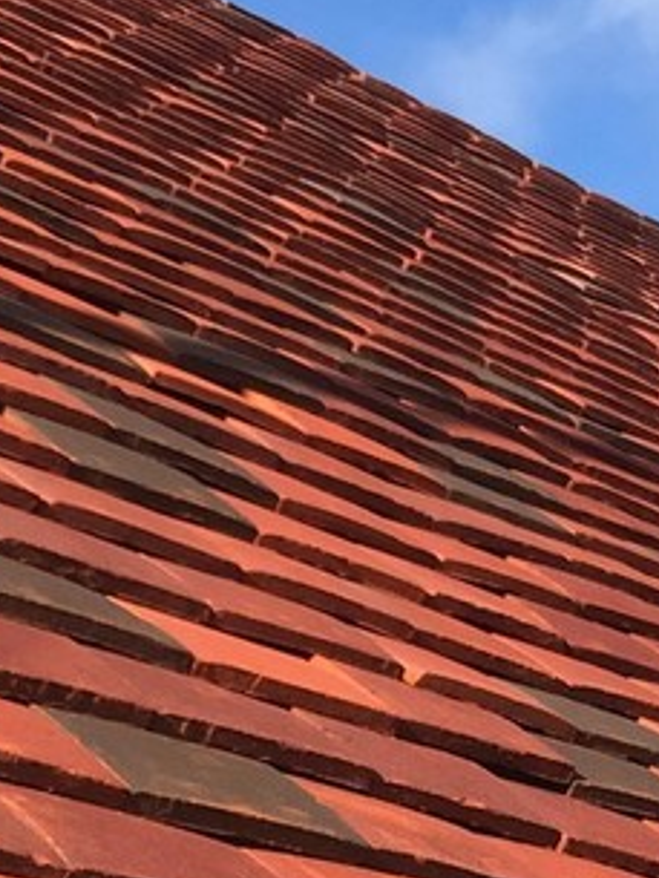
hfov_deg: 13.4
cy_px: 1062
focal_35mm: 110
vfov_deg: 17.1
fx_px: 2790
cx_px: 469
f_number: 1.8
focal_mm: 3.99
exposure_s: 1/997
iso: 20
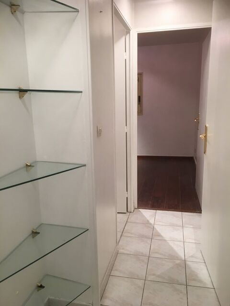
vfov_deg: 61.7
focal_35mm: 29
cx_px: 115
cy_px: 153
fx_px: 257
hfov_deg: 48.2
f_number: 2.2
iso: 100
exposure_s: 1/33
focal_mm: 4.15
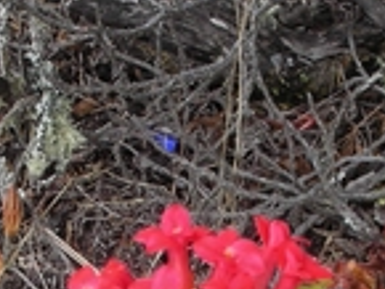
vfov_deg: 10.0
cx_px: 130
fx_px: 1614
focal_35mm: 145
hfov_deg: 13.6
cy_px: 398
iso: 50
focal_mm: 5.8
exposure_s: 1/305
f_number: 3
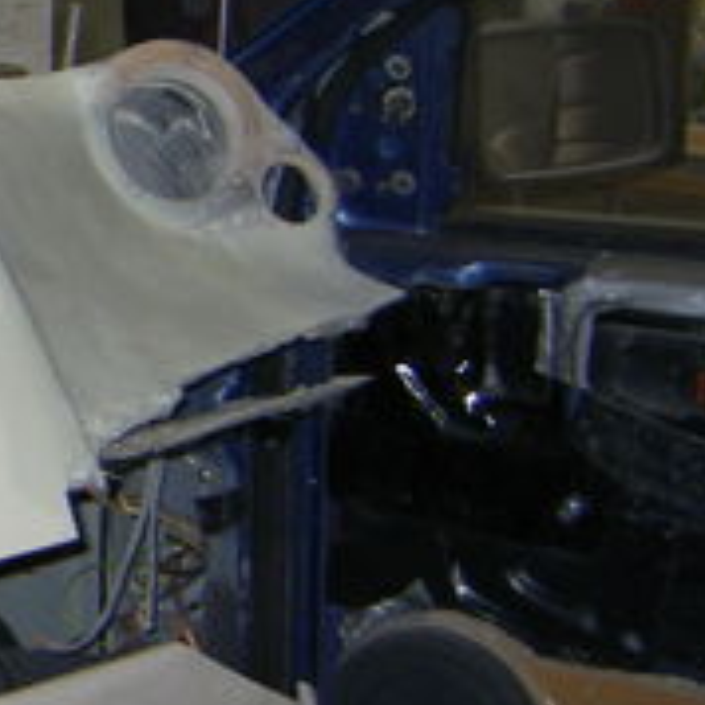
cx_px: -475
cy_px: 325
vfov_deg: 16.1
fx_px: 2489
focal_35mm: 108
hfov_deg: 14.6
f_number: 2.8
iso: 100
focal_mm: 5.6
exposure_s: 1/60
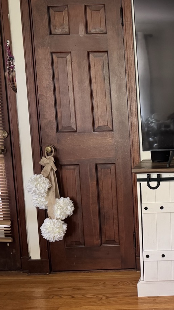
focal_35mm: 52
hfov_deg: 21.0
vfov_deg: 39.9
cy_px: 154
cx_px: 224
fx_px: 427
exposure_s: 1/60
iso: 640
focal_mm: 6.76
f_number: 1.78
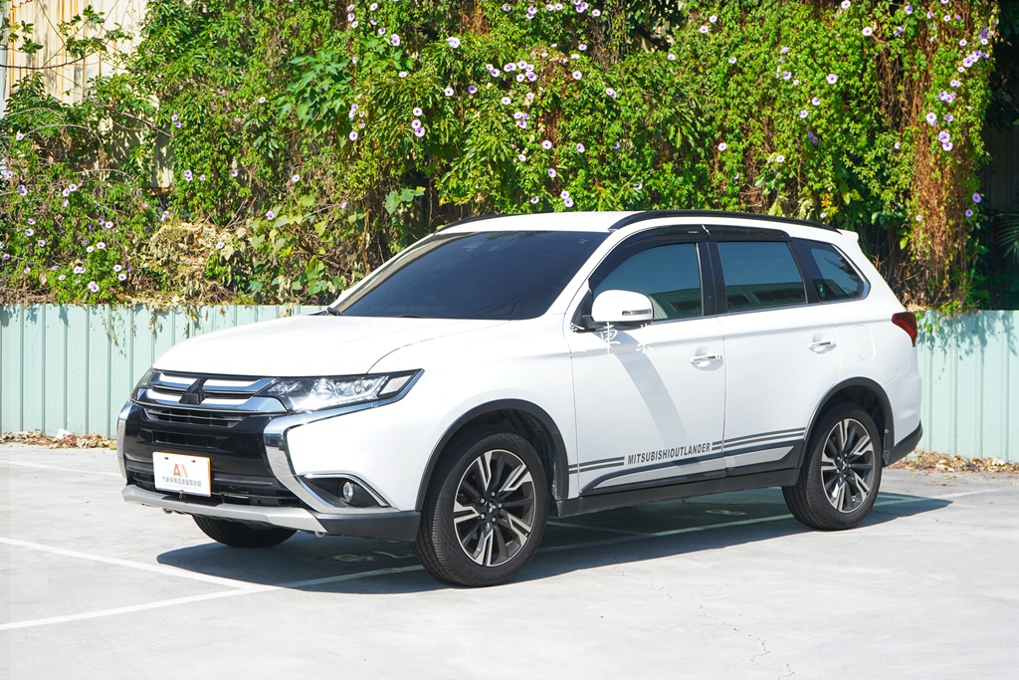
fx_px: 1698
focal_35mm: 60
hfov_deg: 33.4
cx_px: 510
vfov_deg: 22.6
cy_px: 340
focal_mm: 60
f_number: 8
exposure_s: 1/160
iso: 100
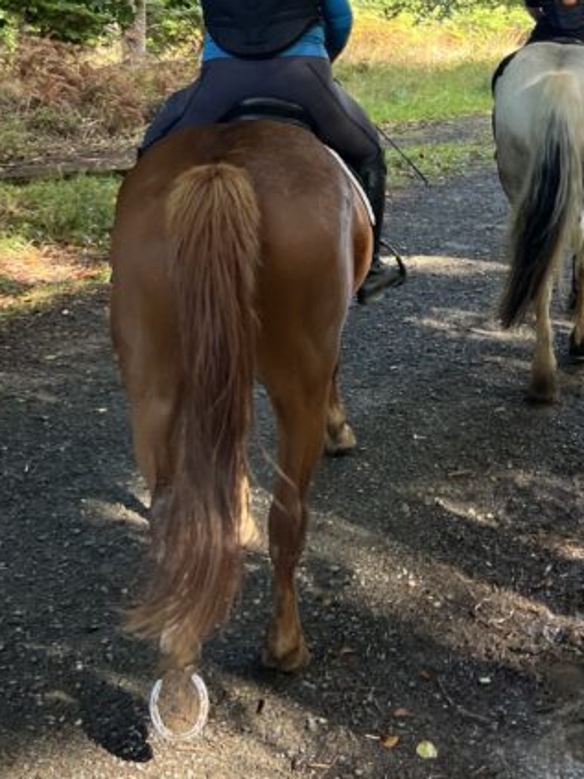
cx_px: 538
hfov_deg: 22.6
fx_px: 1418
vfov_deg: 30.0
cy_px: 149
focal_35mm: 63
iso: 50
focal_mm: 5.7
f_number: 1.5
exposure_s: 1/163
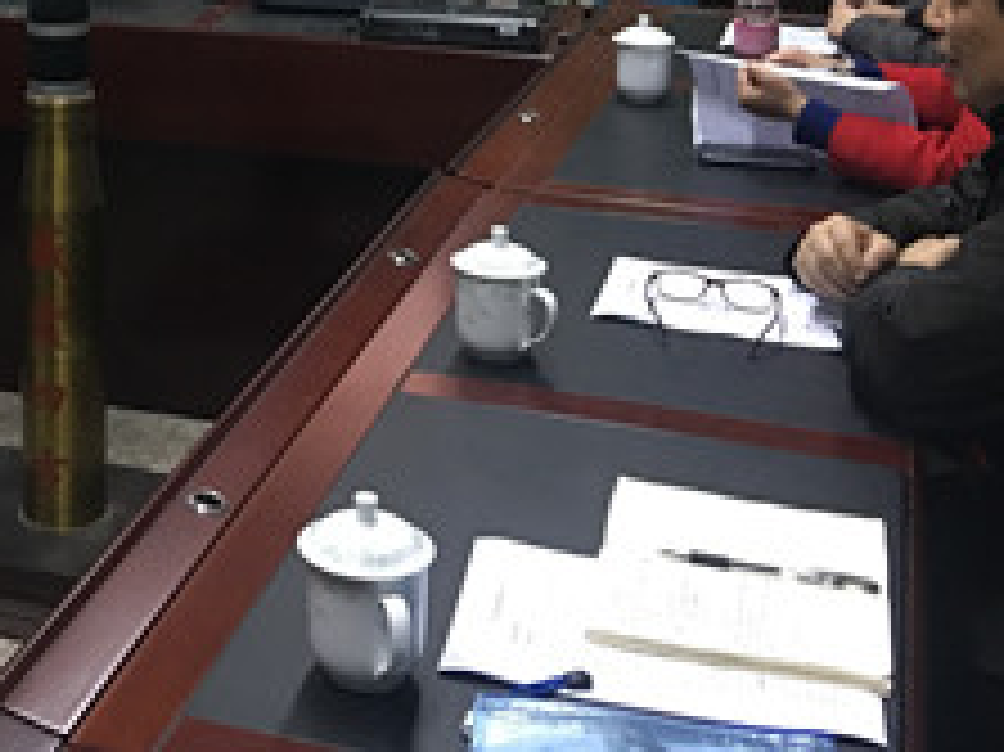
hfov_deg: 28.8
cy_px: -25
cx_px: 131
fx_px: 1884
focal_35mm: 65
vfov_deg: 21.6
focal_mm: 4.15
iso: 80
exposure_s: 1/10
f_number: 2.2
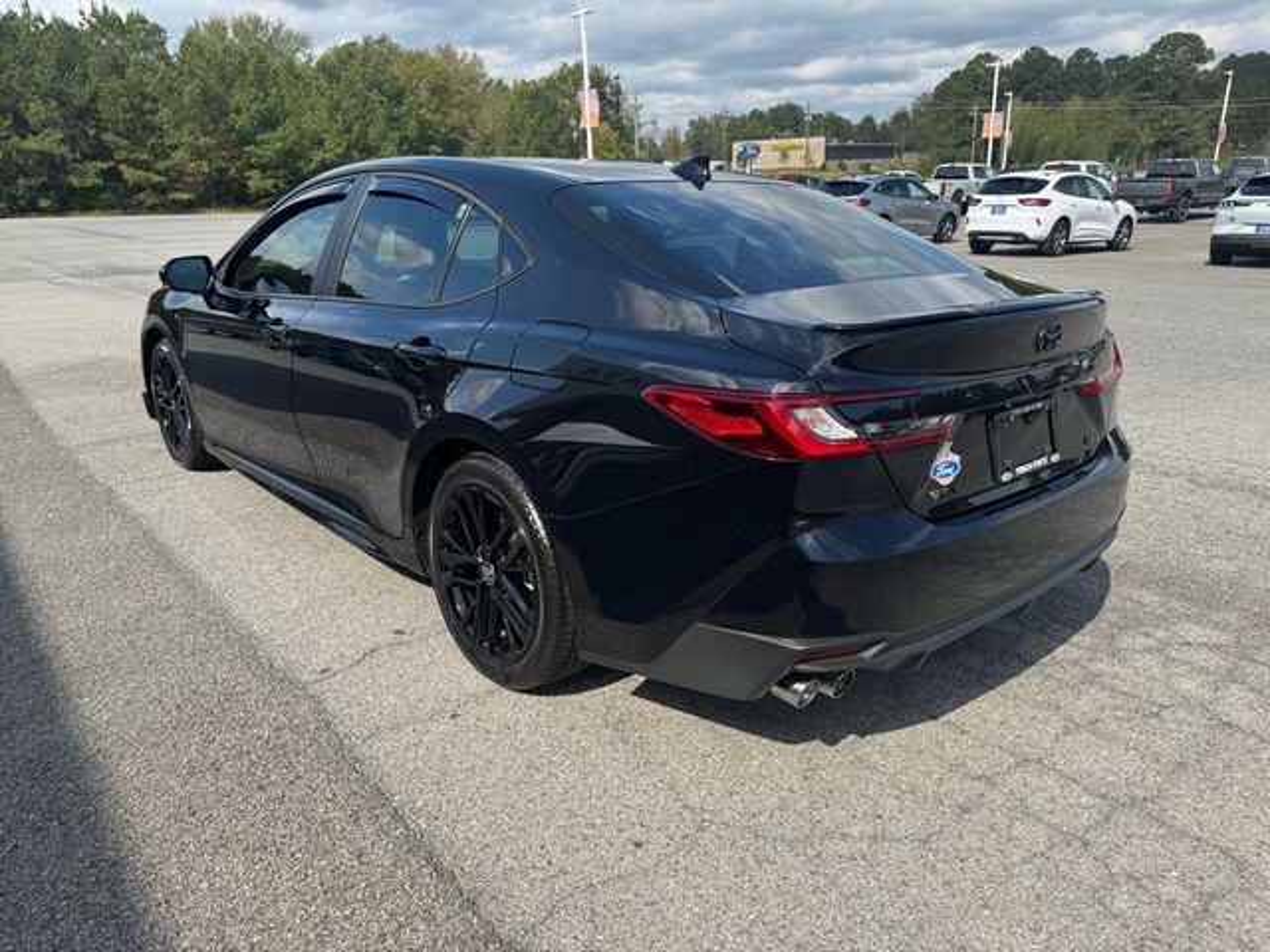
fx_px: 881
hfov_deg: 71.6
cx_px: 635
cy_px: 476
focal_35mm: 24
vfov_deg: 56.8
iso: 80
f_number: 1.78
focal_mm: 6.76
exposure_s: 1/3096
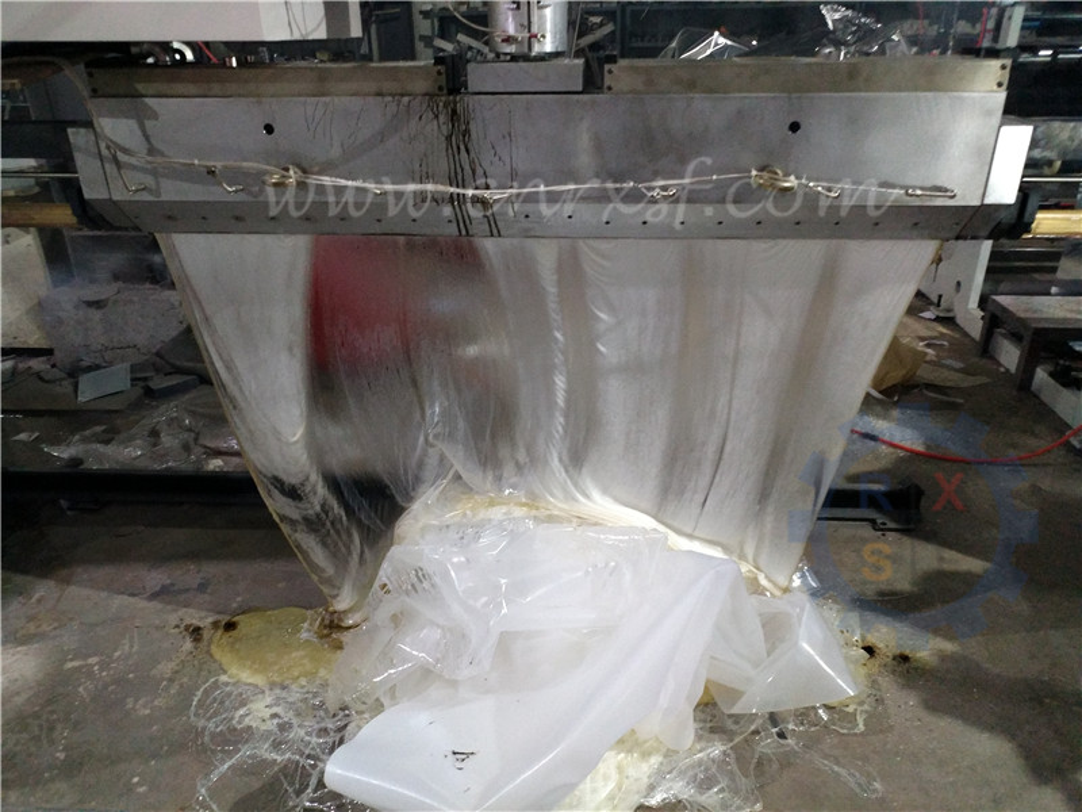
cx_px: 541
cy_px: 406
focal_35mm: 27
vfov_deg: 51.4
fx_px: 844
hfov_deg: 65.3
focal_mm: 4.73
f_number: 2.2
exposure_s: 1/14
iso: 800
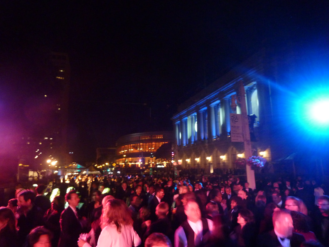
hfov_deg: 69.4
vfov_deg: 54.9
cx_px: 164
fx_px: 238
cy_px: 124
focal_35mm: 25
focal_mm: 4.1
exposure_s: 1/8
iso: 400
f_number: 3.3
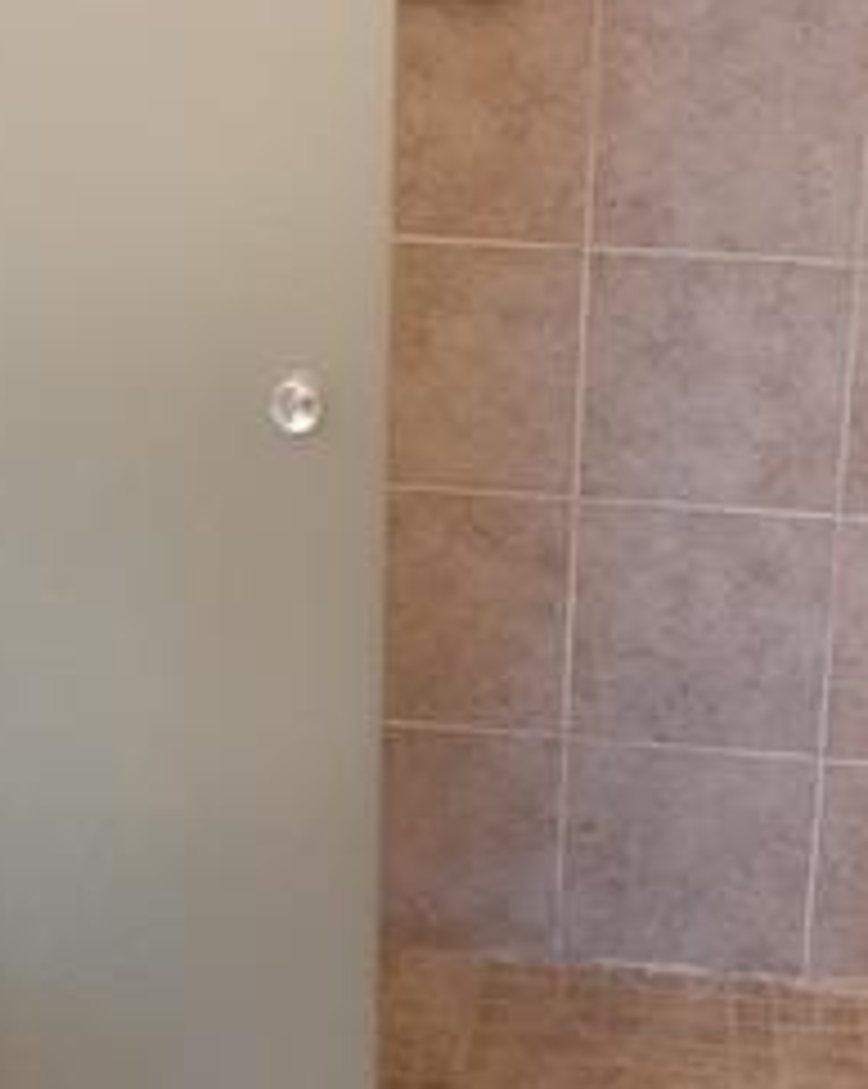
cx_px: 477
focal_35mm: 63
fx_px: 2027
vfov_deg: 29.7
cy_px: 297
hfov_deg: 24.2
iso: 125
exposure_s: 1/60
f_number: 1.7
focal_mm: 3.93
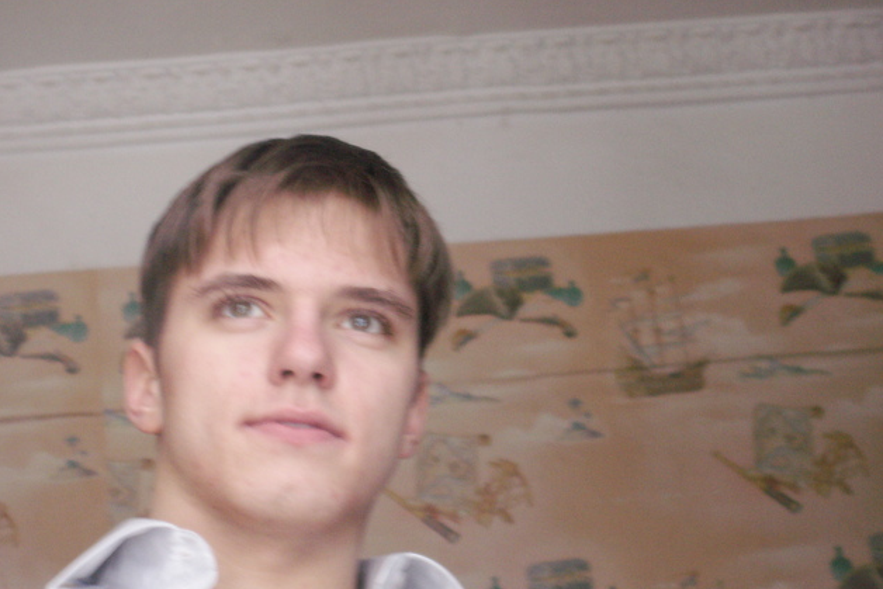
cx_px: 422
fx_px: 2331
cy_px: 283
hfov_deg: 21.5
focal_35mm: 95
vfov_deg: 14.4
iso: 160
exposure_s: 1/4
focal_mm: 13.69
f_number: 3.5
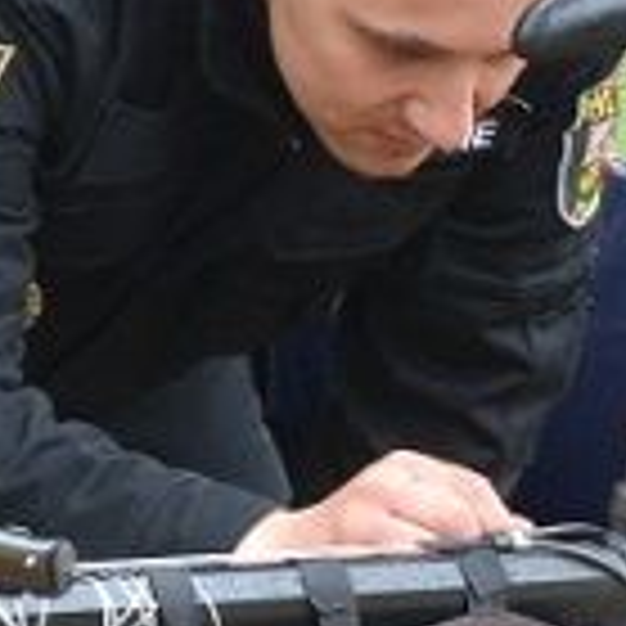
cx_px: 131
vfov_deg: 4.6
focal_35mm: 376
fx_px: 7693
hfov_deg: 4.7
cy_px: 700
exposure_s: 1/160
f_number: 6.3
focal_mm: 40
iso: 400
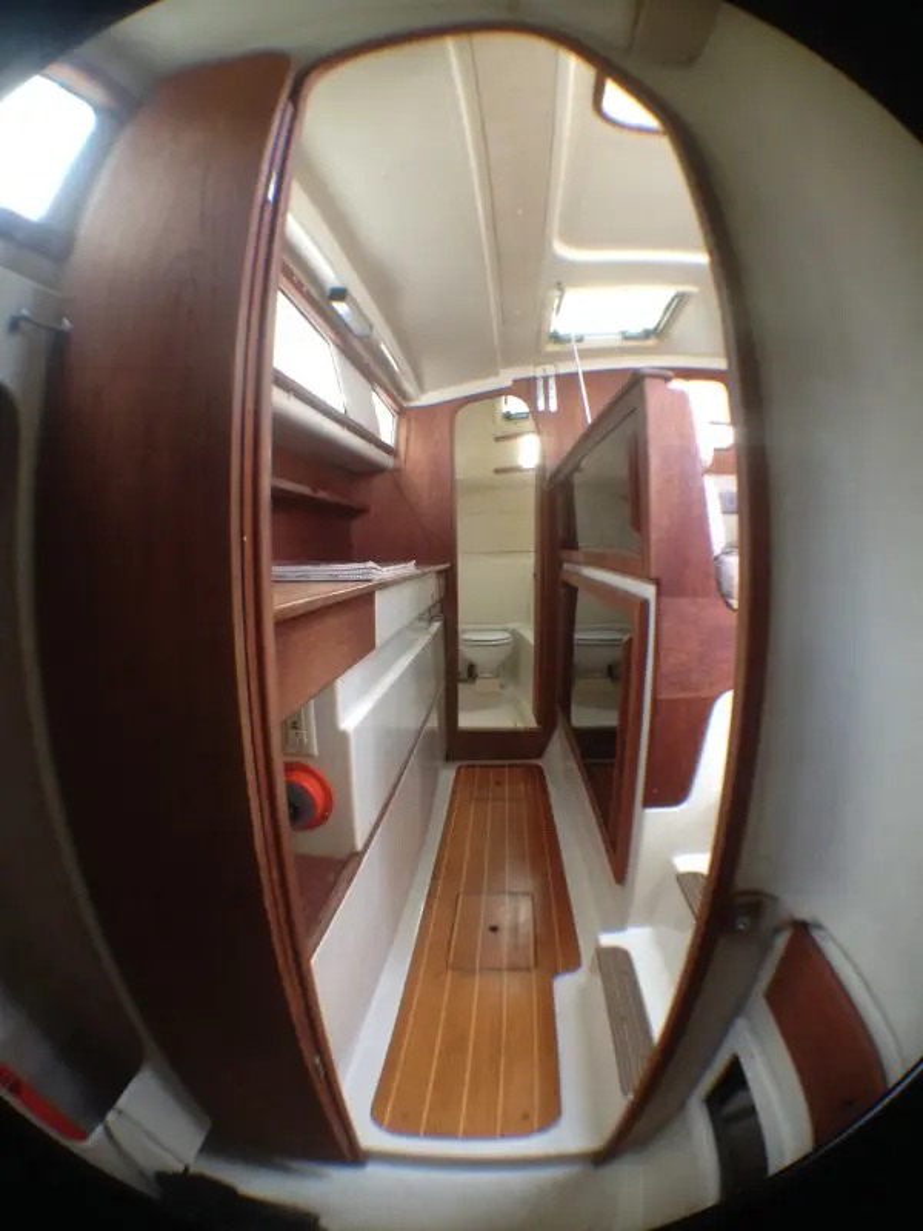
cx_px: 462
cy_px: 616
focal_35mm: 35
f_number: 2.4
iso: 160
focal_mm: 4.28
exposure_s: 1/20
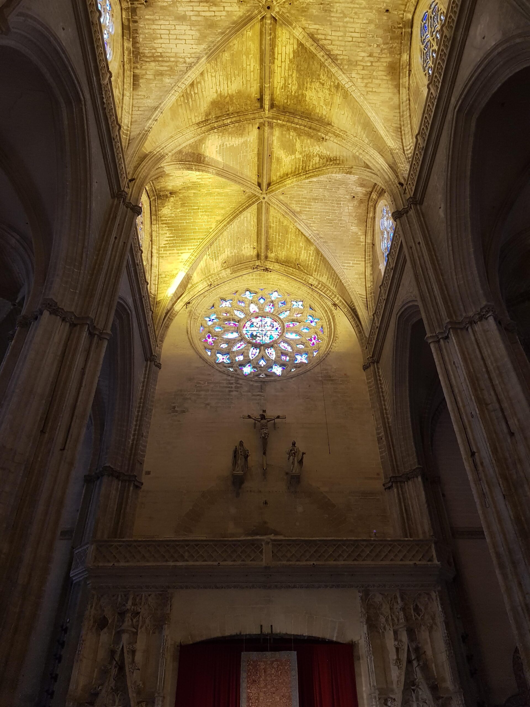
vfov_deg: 67.3
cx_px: 265
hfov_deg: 53.1
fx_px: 531
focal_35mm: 26
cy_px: 354
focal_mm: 4.2
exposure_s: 1/50
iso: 200
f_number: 1.7
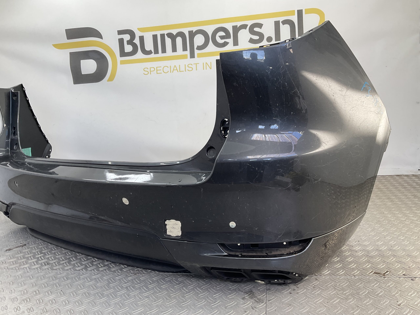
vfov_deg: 48.2
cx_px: 210
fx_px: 352
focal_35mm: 29
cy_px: 158
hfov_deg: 61.7
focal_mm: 3
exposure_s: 1/120
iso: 20
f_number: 1.8
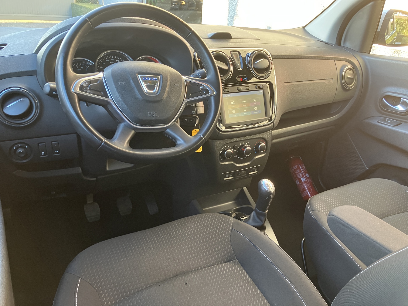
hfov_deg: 63.4
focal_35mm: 28
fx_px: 330
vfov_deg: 49.7
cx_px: 204
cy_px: 153
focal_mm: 3.99
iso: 160
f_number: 1.8
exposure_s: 1/50
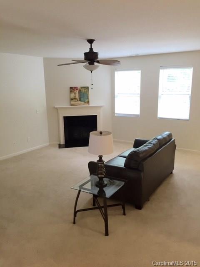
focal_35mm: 29
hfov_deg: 48.2
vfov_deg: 61.7
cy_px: 134
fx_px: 223
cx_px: 100
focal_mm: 4.15
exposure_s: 1/30
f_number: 2.2
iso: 64
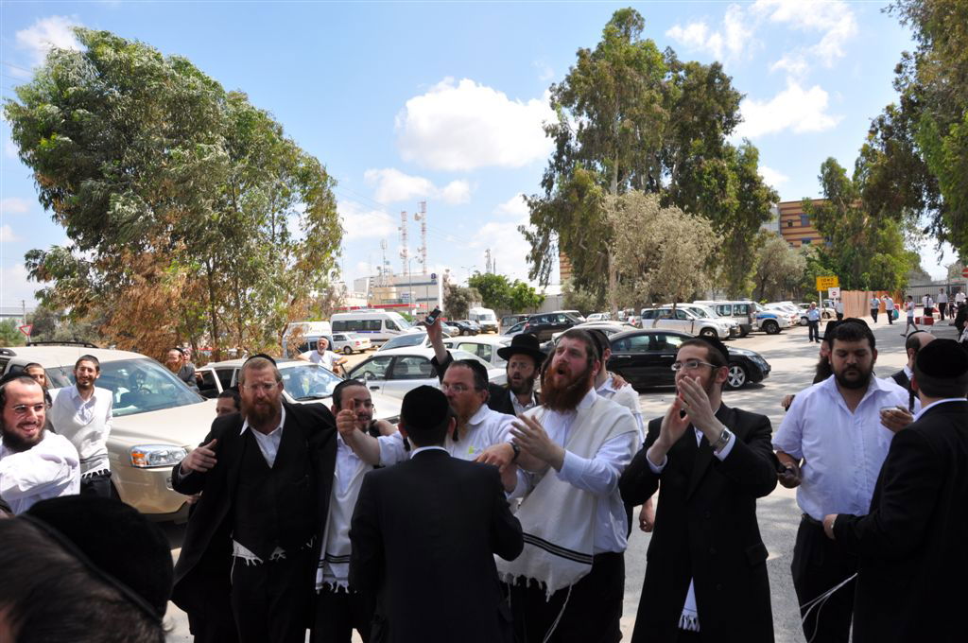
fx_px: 725
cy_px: 322
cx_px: 484
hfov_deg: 67.4
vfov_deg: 47.8
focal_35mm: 27
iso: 200
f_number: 9
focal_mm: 18
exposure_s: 1/320
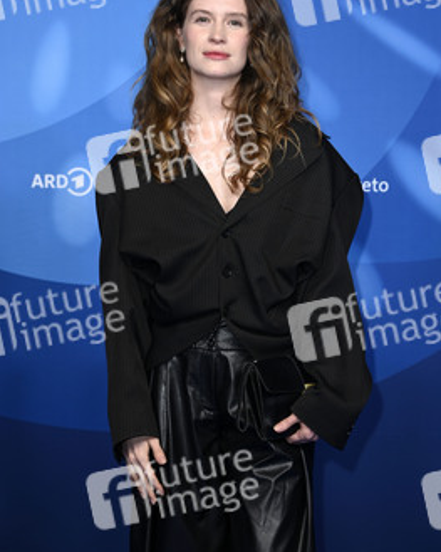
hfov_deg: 14.7
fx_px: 1714
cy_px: 238
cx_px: 221
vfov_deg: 18.3
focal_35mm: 105
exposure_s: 1/250
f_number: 5.6
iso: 1000
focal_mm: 92
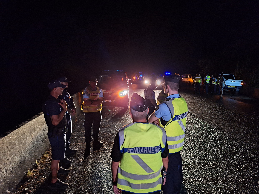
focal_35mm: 23
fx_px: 172
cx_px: 130
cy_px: 97
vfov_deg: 58.9
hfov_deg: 73.9
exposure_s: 1/20
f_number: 1.8
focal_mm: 5.54
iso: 1250
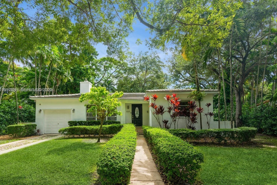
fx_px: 146
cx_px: 142
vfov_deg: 64.6
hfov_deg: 86.9
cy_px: 90
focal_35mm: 19
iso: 200
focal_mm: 18
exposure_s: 1/125
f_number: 8
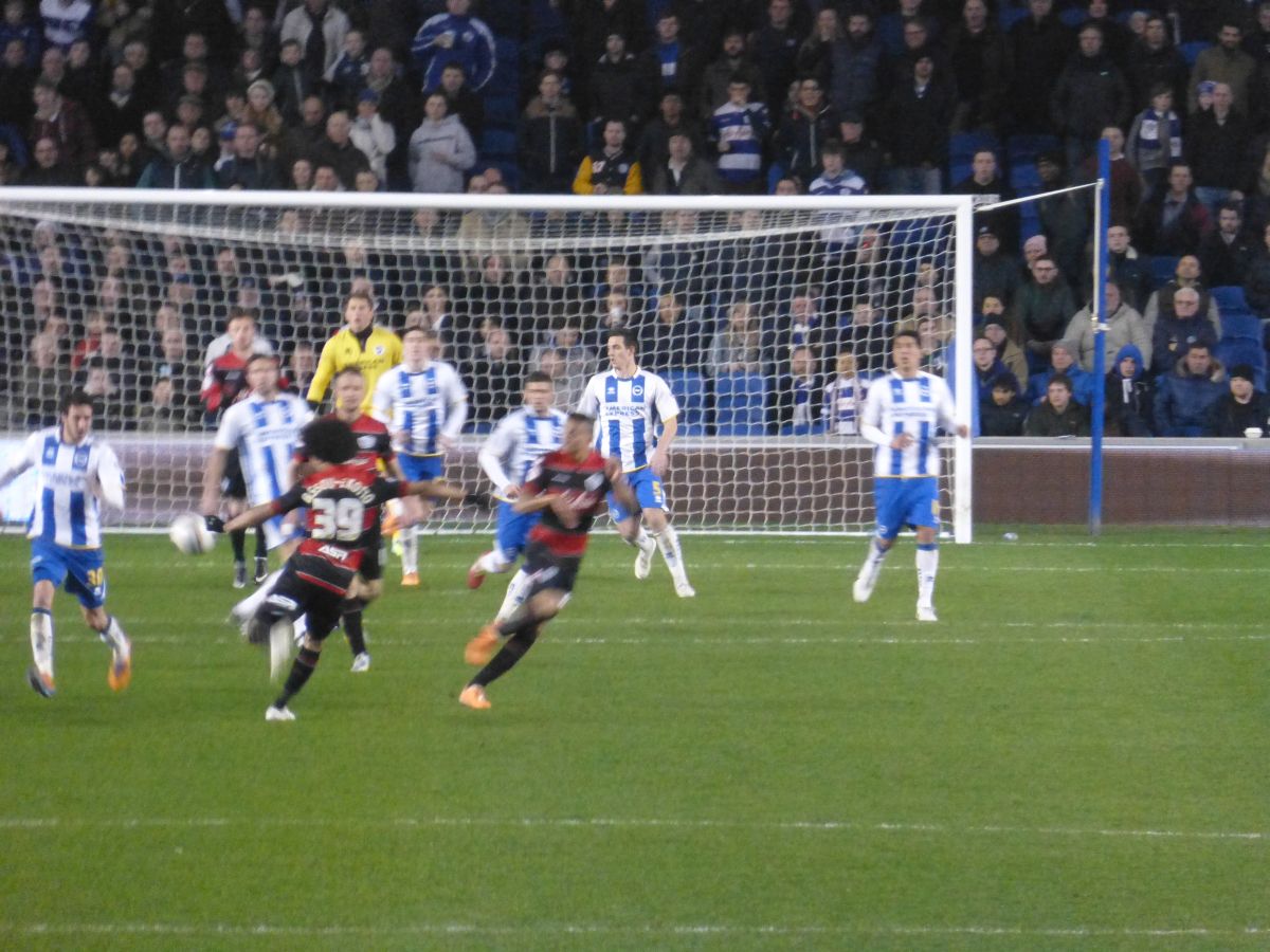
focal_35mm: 480
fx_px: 17610
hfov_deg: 4.1
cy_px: 476
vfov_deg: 3.1
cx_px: 635
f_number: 6.4
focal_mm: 86
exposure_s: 1/50
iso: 1600
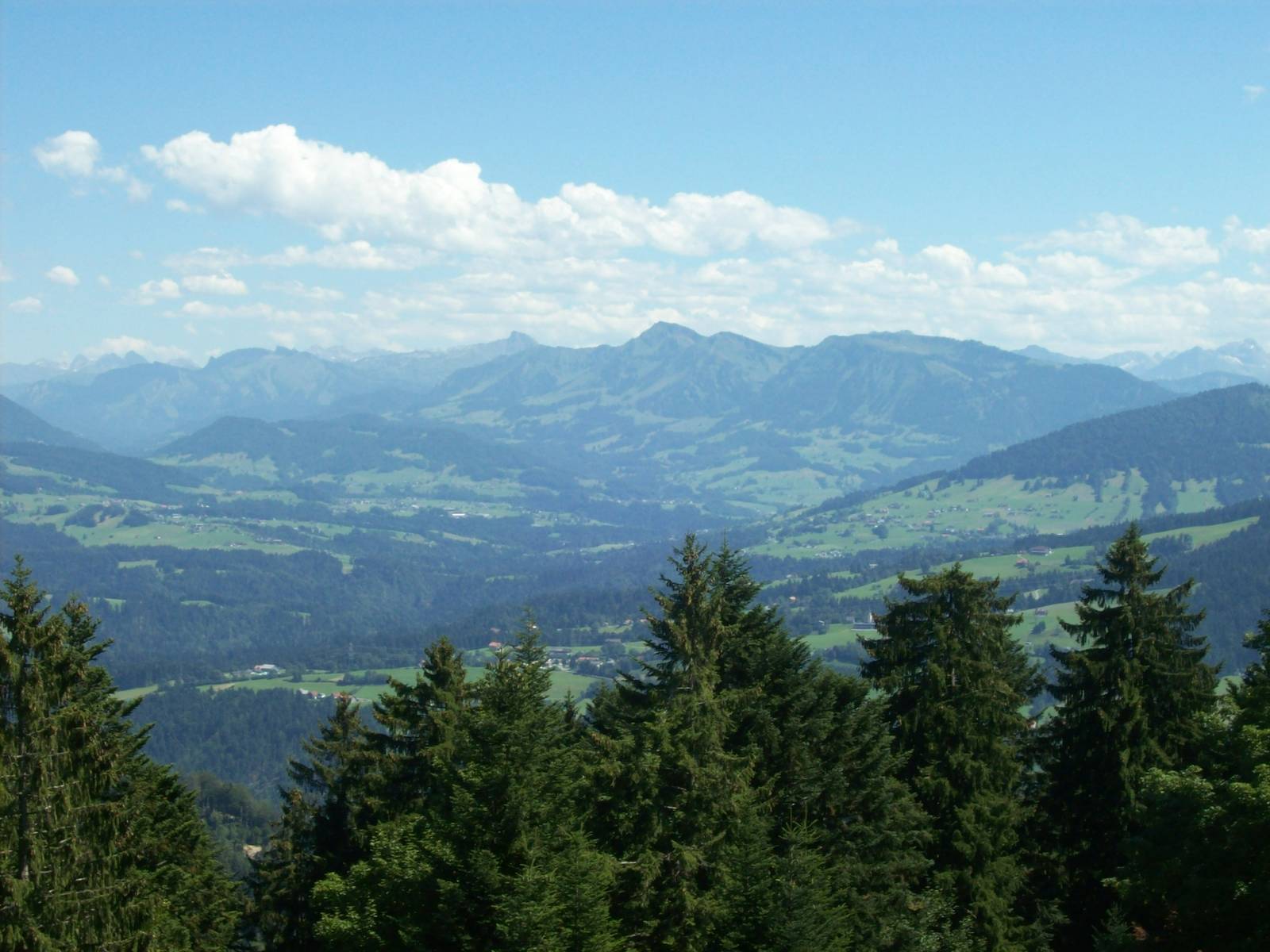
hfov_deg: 27.8
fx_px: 2568
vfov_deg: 21.0
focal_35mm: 70
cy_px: 476
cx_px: 635
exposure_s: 1/257
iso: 80
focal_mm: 11.6
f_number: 6.7
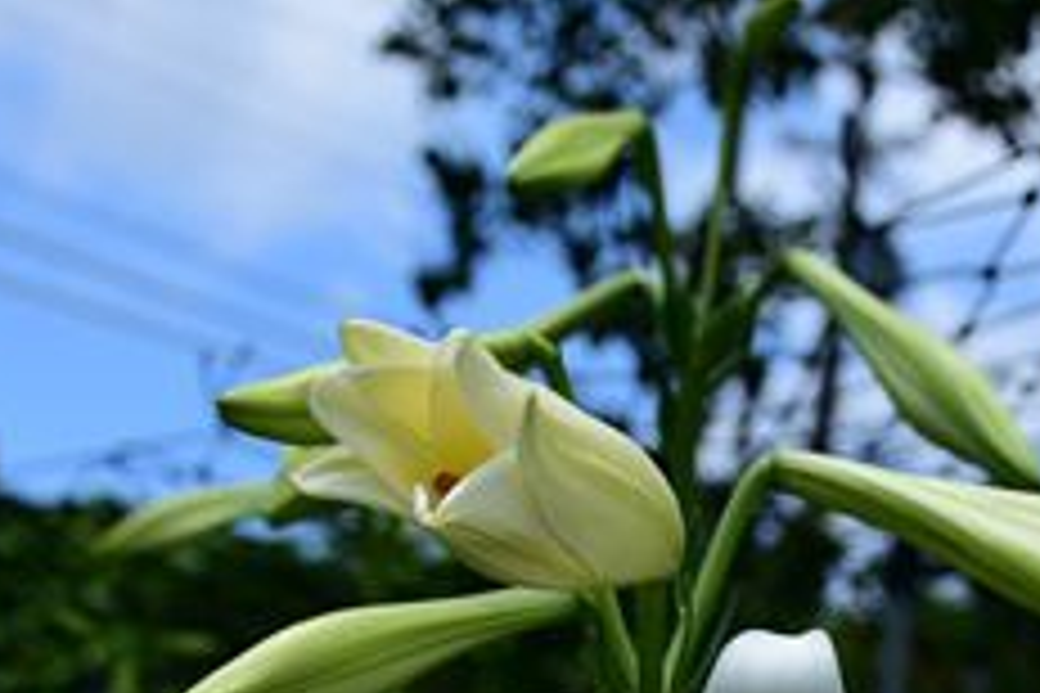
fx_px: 3004
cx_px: 783
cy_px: 675
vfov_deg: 13.0
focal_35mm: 104
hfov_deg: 19.5
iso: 100
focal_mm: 32
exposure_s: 1/640
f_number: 5.6
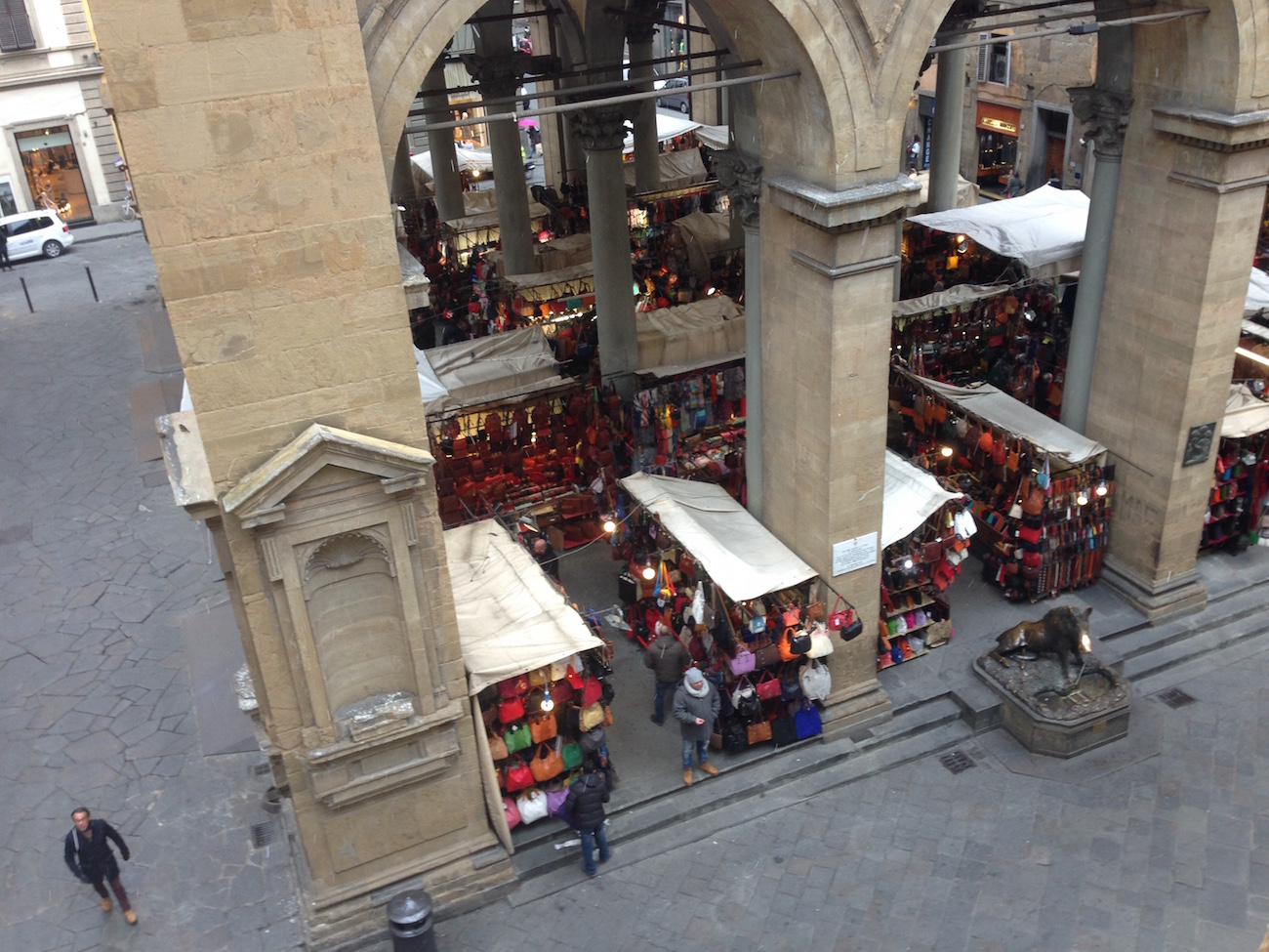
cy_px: 476
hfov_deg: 55.4
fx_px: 1210
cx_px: 634
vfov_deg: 42.9
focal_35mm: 33
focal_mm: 4.12
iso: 50
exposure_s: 1/40
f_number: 2.4
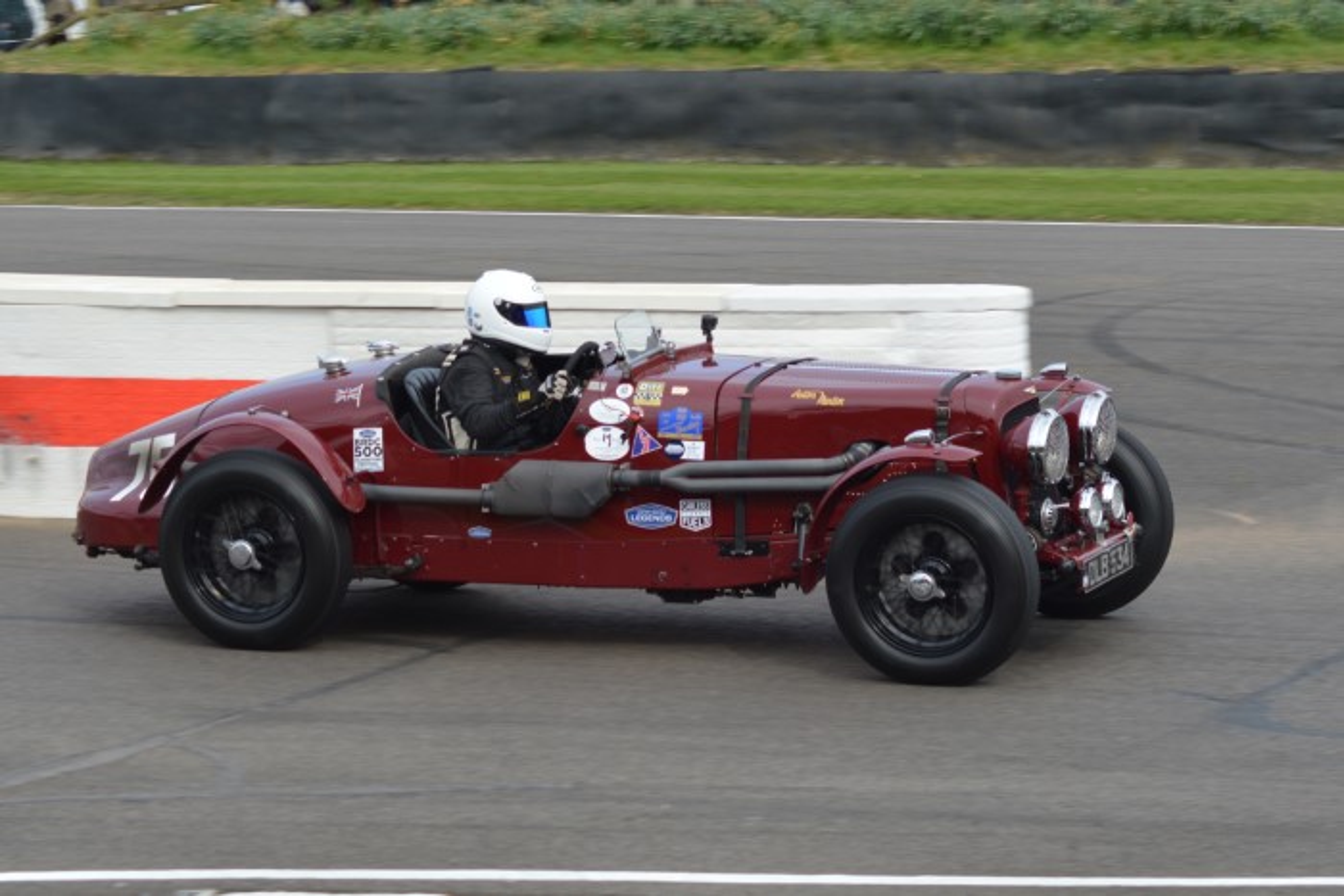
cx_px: 672
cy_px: 448
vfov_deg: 13.0
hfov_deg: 19.5
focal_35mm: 105
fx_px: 3921
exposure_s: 1/500
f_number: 9
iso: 400
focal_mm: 70
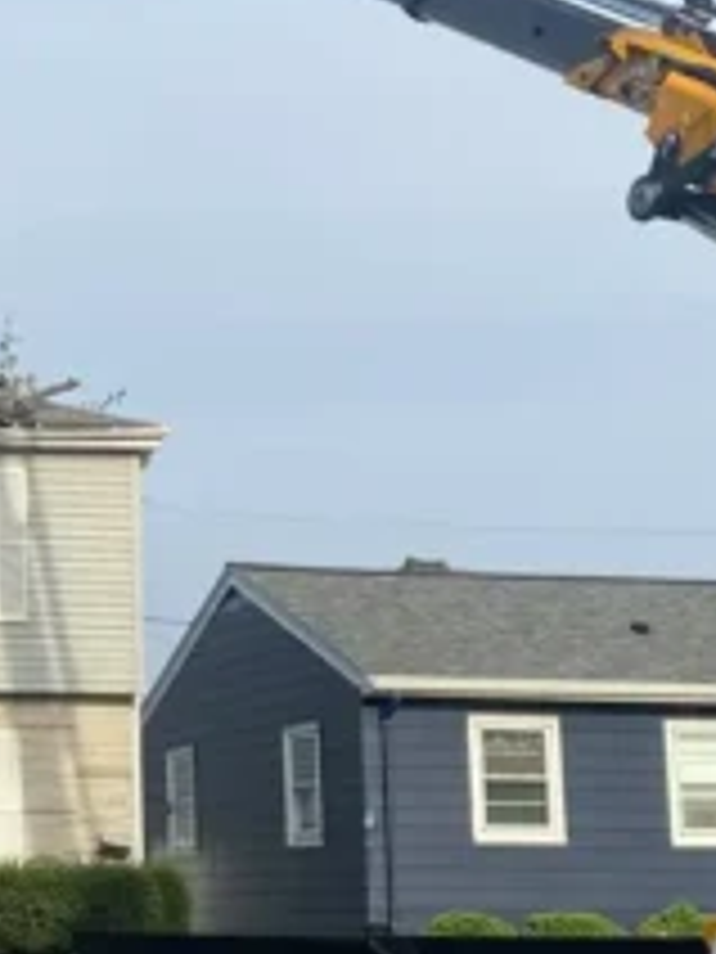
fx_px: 2592
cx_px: -126
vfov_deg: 20.9
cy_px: 436
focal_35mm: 94
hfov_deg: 15.2
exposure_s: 1/2222
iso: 32
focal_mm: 4.25
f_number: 1.8
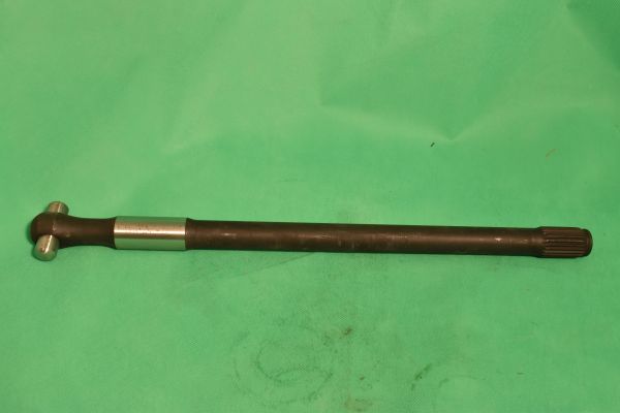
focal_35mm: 36
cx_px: 310
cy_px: 206
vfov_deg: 36.9
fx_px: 620
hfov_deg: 53.1
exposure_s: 1/40
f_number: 14
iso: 560
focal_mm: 24
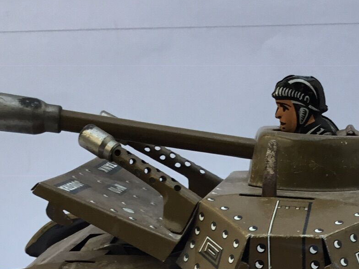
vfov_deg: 17.2
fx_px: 840
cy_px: 344
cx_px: 278
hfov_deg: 23.8
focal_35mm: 81
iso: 32
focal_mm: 3.3
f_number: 2.4
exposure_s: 1/50
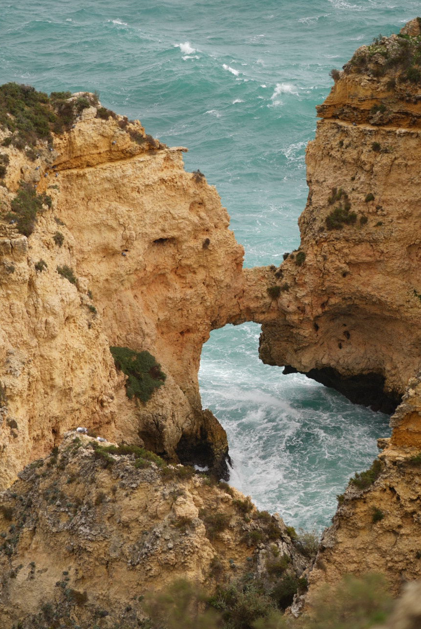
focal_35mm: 106
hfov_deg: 12.9
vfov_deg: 19.3
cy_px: 334
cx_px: 233
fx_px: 1856
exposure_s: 1/1600
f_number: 1.6
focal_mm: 85
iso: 50
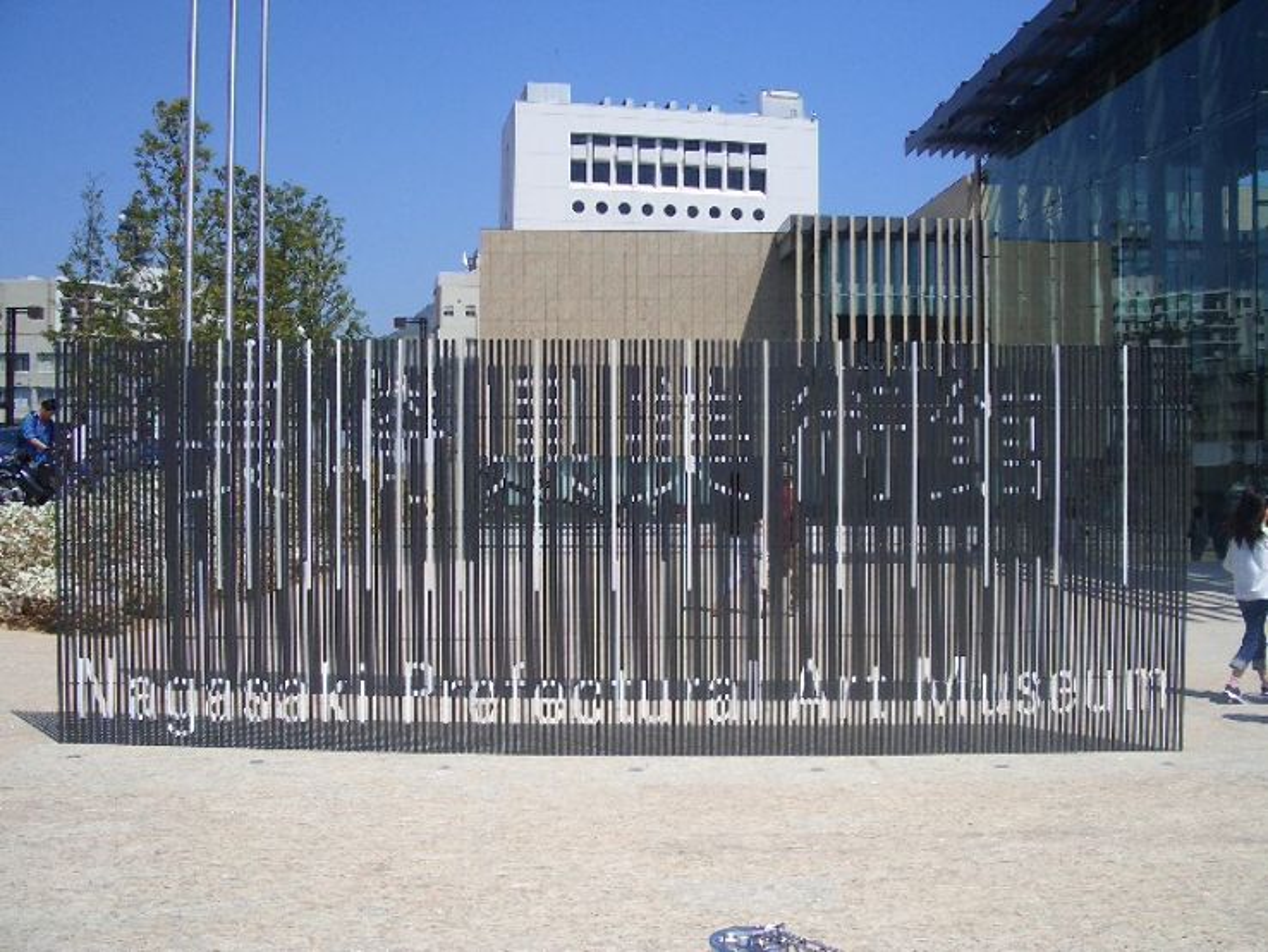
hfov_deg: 52.6
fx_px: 1282
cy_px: 476
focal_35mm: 35
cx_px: 634
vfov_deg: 40.7
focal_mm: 5.8
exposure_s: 1/800
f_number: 4.3
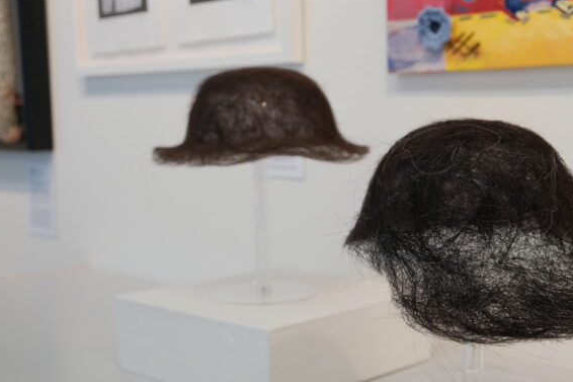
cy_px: 204
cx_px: 380
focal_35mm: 57
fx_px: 907
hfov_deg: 34.7
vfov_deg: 23.8
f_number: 3.6
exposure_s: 1/180
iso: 400
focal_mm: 27.7
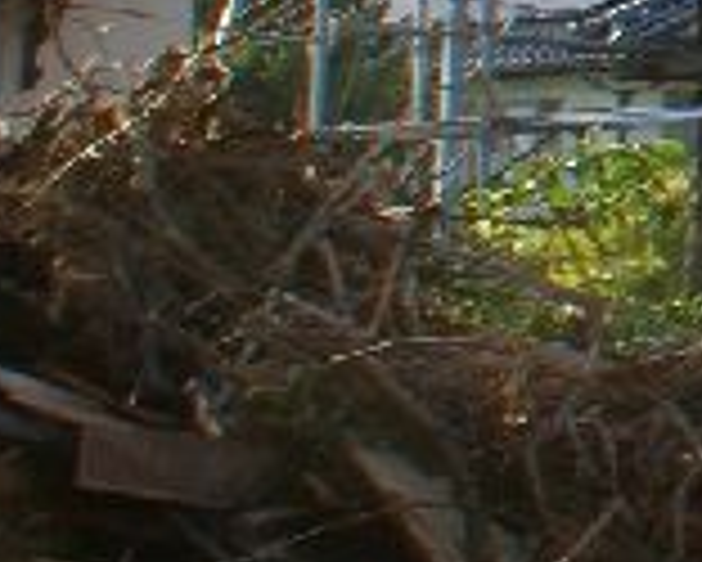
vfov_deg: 6.0
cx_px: 3078
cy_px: -562
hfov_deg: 6.0
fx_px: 5239
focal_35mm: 252
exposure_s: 1/80
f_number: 9
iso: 100
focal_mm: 20
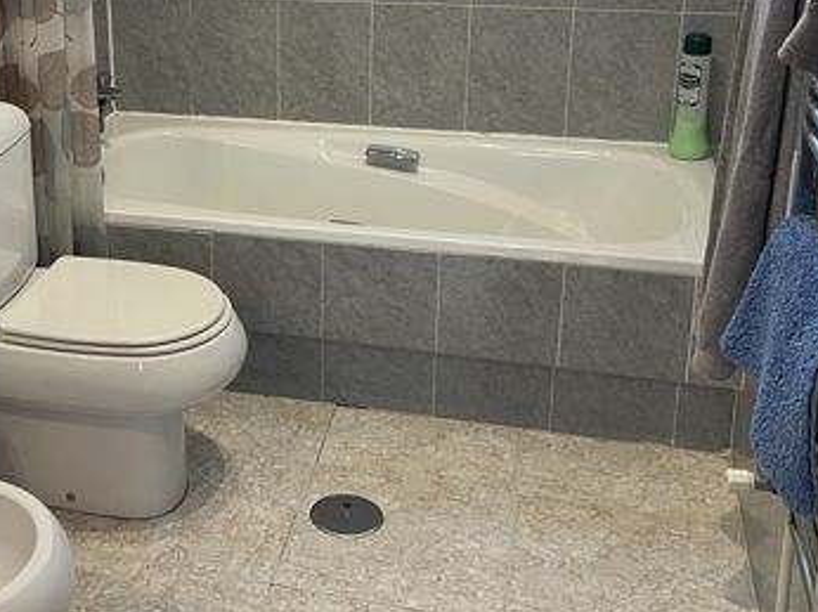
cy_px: 149
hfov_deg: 35.4
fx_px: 1252
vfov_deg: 27.1
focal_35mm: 53
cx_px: 202
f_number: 1.6
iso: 80
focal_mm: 4.2
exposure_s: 1/50
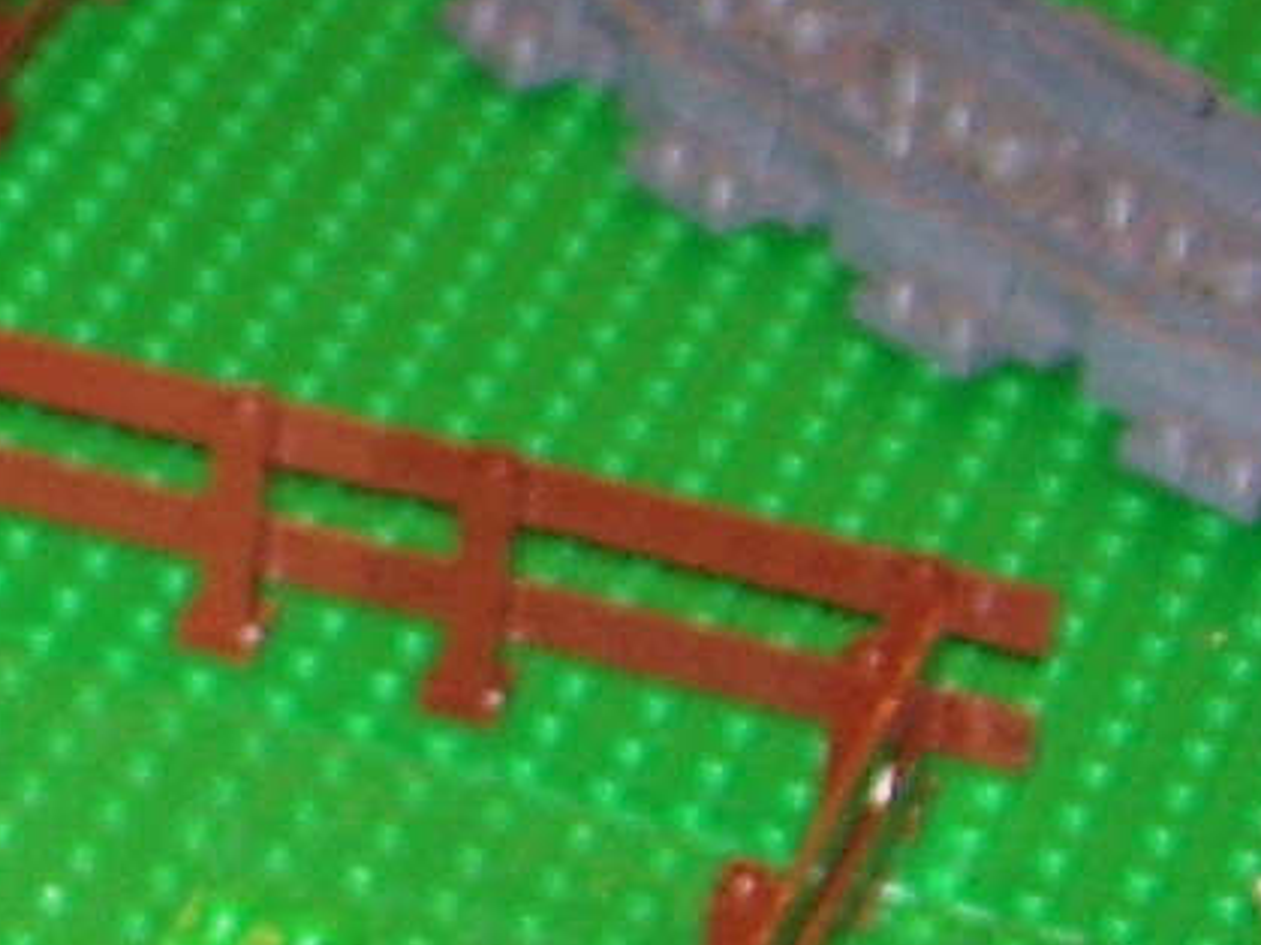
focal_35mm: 198
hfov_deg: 8.8
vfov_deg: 7.5
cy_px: 126
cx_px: -2071
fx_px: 7211
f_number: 2.7
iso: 80
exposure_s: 1/60
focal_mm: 6
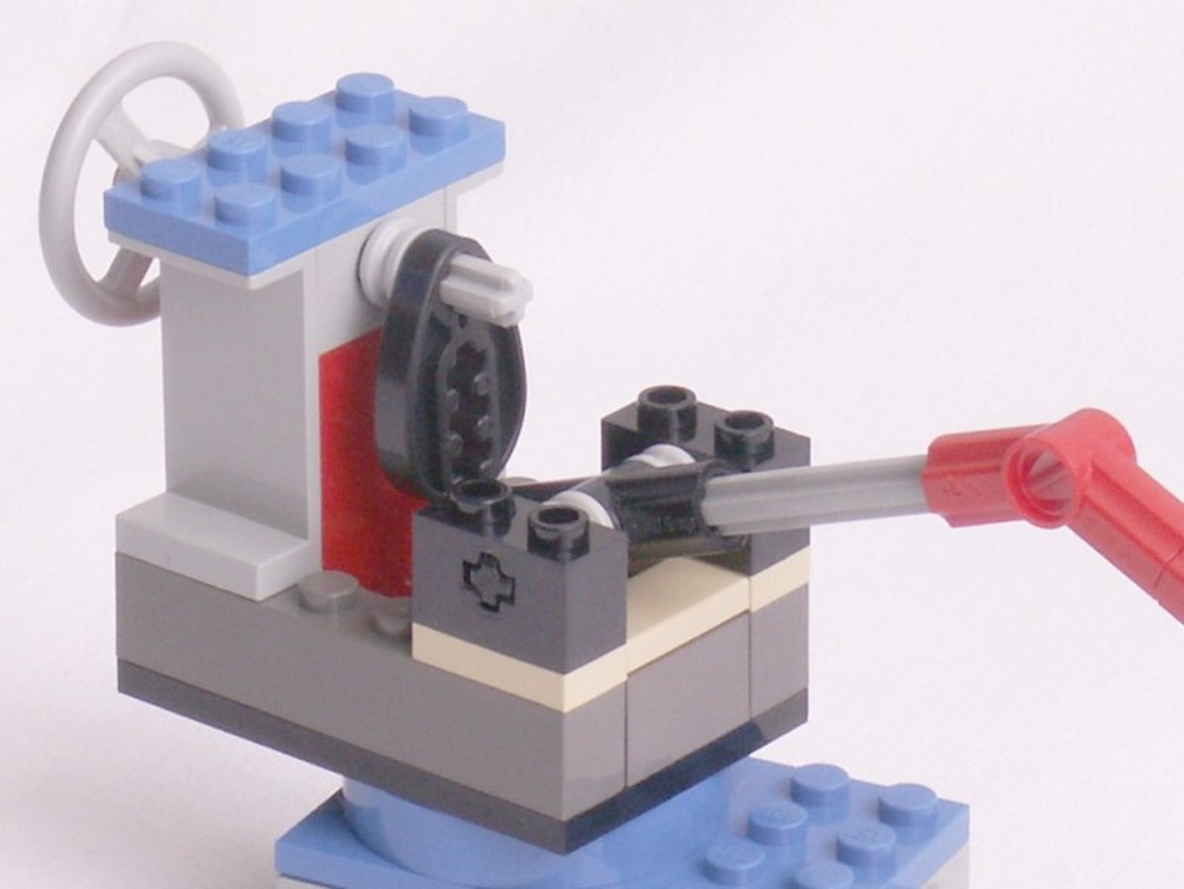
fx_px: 2943
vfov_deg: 17.2
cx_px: 592
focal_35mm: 86
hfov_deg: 22.7
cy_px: 444
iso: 50
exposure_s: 1/1.67
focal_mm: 14.36
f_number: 8
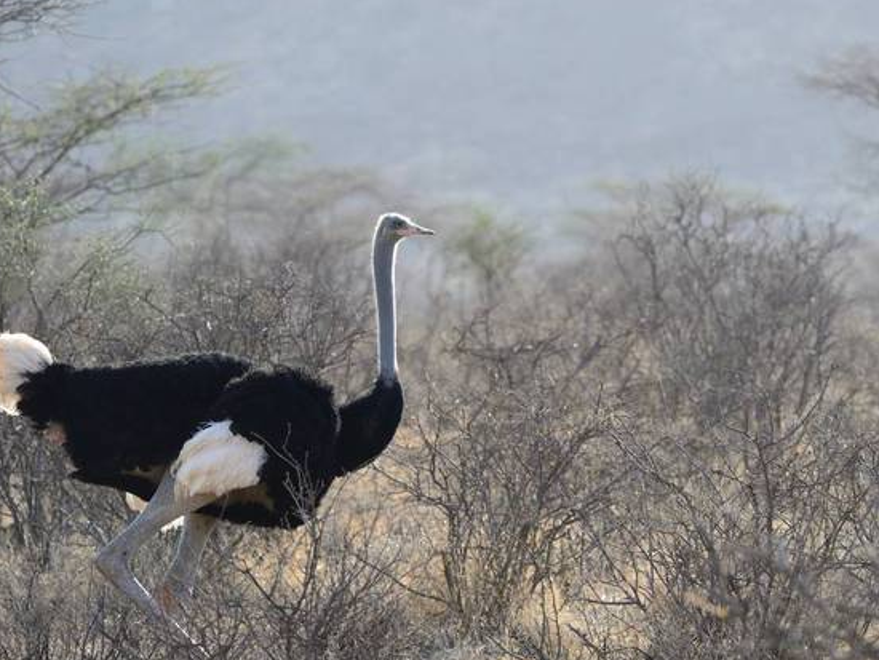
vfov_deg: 4.1
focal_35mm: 366
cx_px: 494
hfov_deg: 5.4
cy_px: 354
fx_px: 9298
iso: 280
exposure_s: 1/500
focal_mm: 200
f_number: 5.3
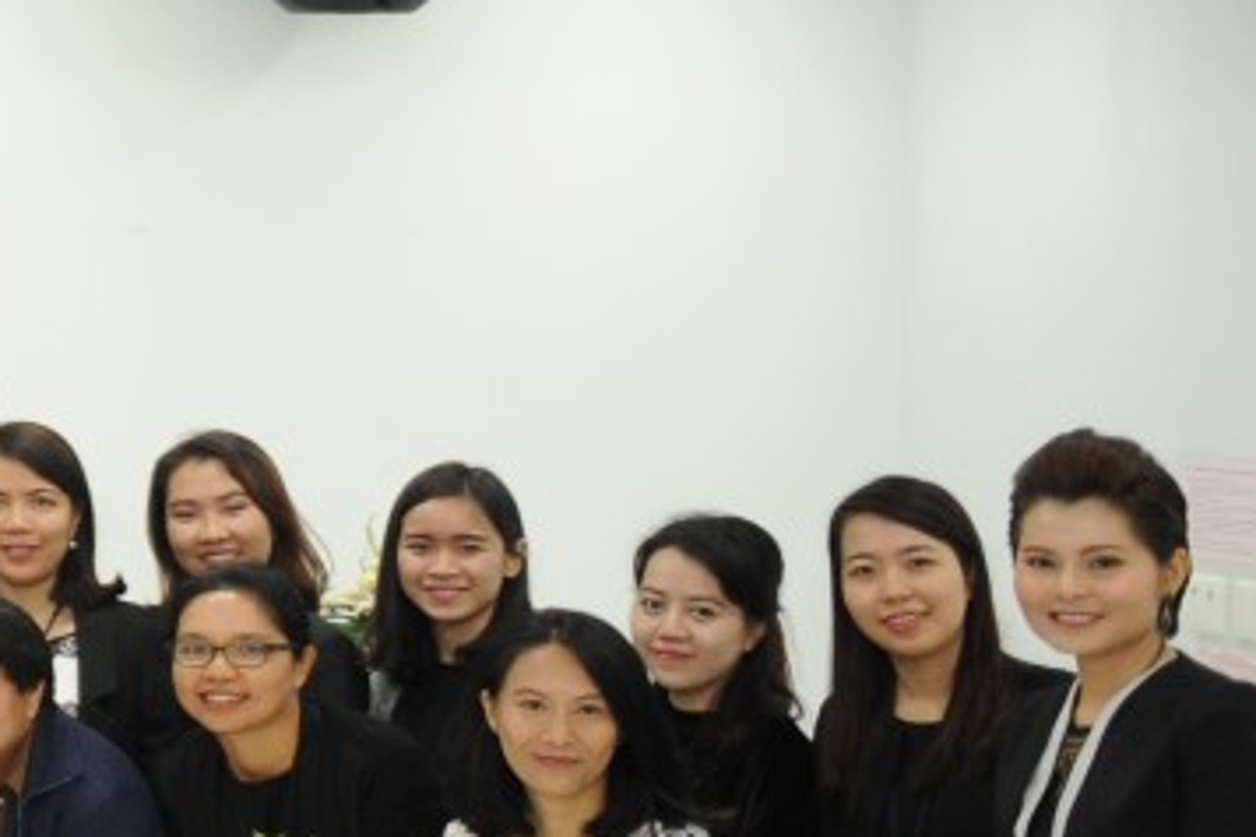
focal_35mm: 109
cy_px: 306
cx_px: -1578
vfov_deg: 12.6
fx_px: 3803
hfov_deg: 14.2
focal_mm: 24
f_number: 2.8
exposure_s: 1/250
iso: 1250
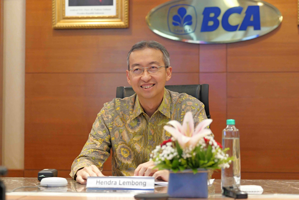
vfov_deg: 16.5
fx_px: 689
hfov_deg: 24.5
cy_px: 100
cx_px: 150
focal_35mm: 83
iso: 6400
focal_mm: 83
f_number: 4
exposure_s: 1/200
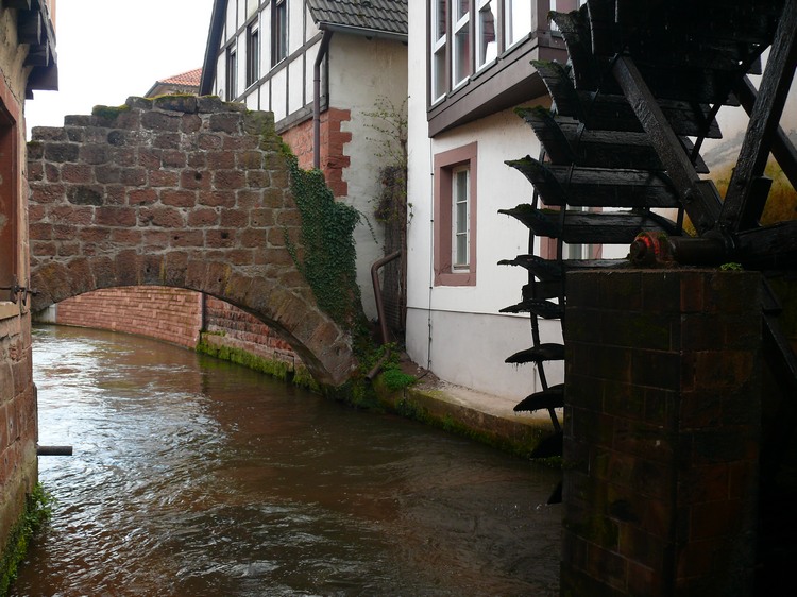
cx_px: 398
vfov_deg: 40.7
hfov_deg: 52.6
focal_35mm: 35
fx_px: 806
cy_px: 298
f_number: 2.8
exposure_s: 1/100
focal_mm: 7.4
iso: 100
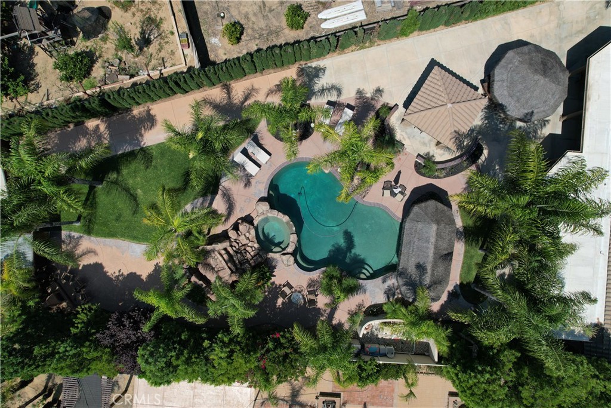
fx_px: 373
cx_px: 306
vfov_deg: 57.2
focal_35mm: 22
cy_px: 204
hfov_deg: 78.6
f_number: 2.8
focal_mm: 8.38
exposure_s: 1/3000
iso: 100
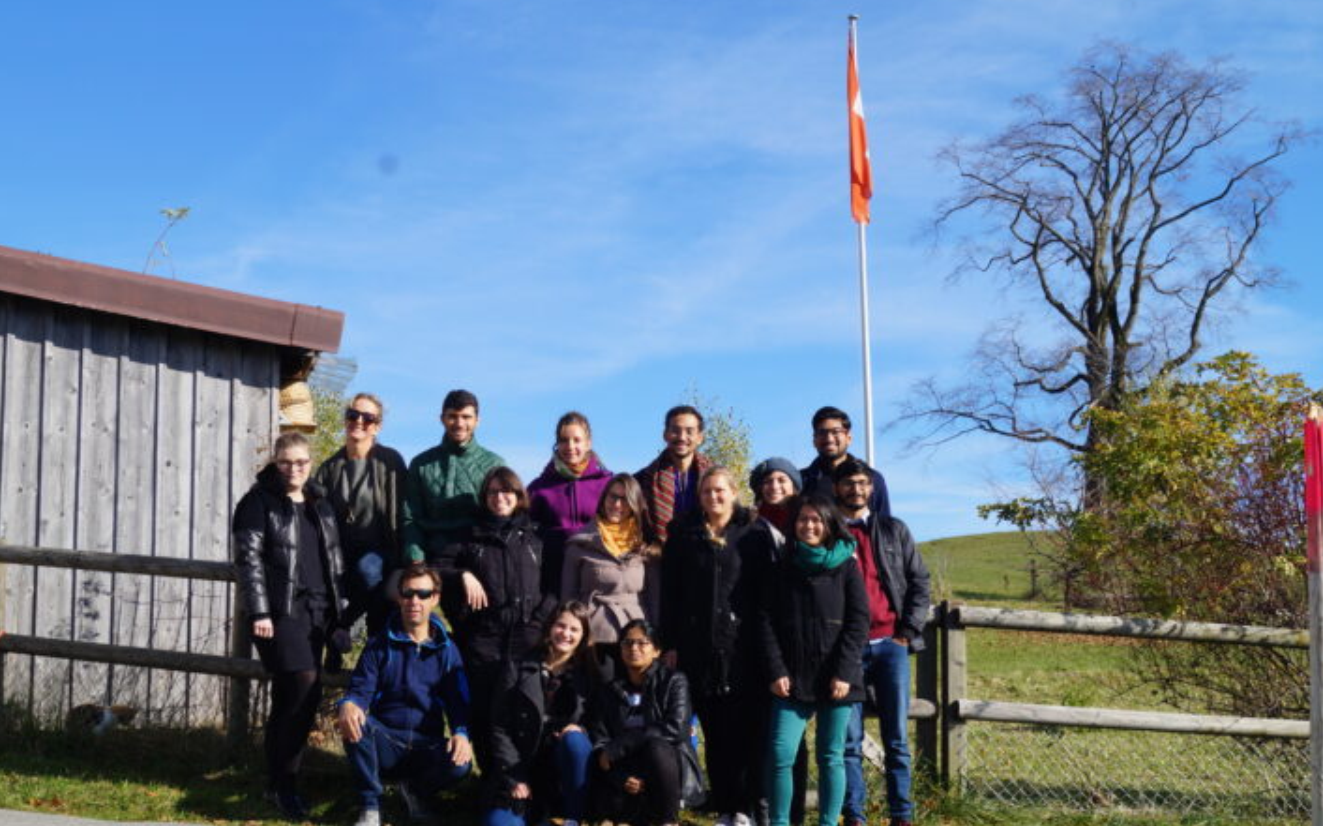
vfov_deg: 23.7
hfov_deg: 37.2
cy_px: 435
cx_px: 667
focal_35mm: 55
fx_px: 1965
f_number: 11
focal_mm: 35
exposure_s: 1/125
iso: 100
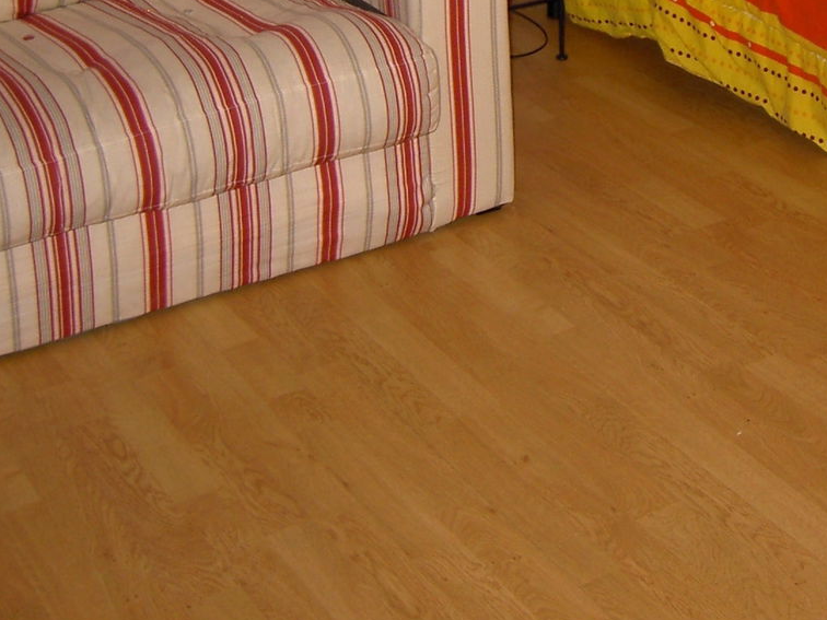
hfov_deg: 26.4
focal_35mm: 72
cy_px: -12
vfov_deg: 19.8
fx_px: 1720
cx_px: 699
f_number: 2.8
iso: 100
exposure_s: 1/60
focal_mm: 5.6
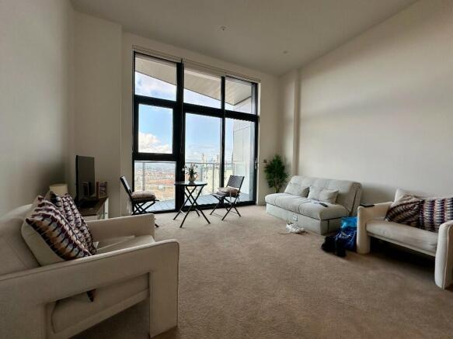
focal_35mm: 14
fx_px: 183
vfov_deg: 85.7
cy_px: 170
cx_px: 226
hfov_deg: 102.1
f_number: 2.2
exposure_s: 1/192
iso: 40
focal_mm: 2.22
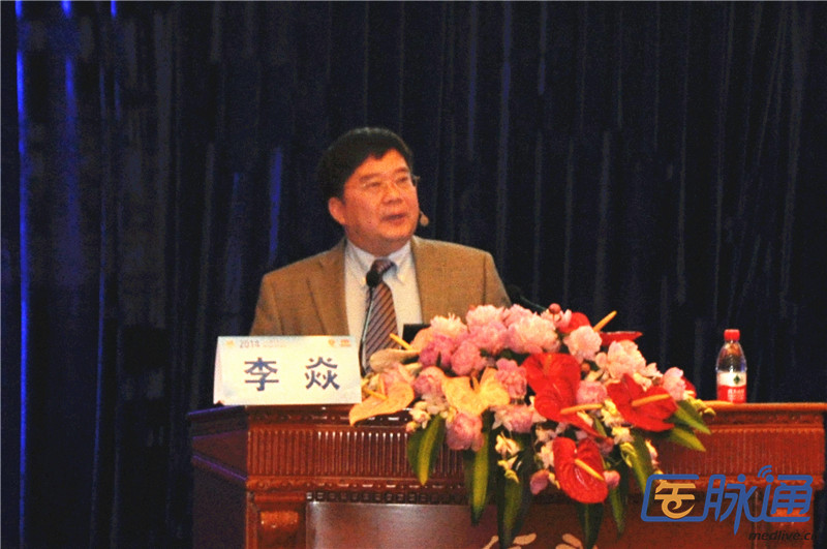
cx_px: 414
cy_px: 274
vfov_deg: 8.7
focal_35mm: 158
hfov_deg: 13.1
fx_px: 3613
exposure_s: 1/60
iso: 800
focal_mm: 105
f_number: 5.6
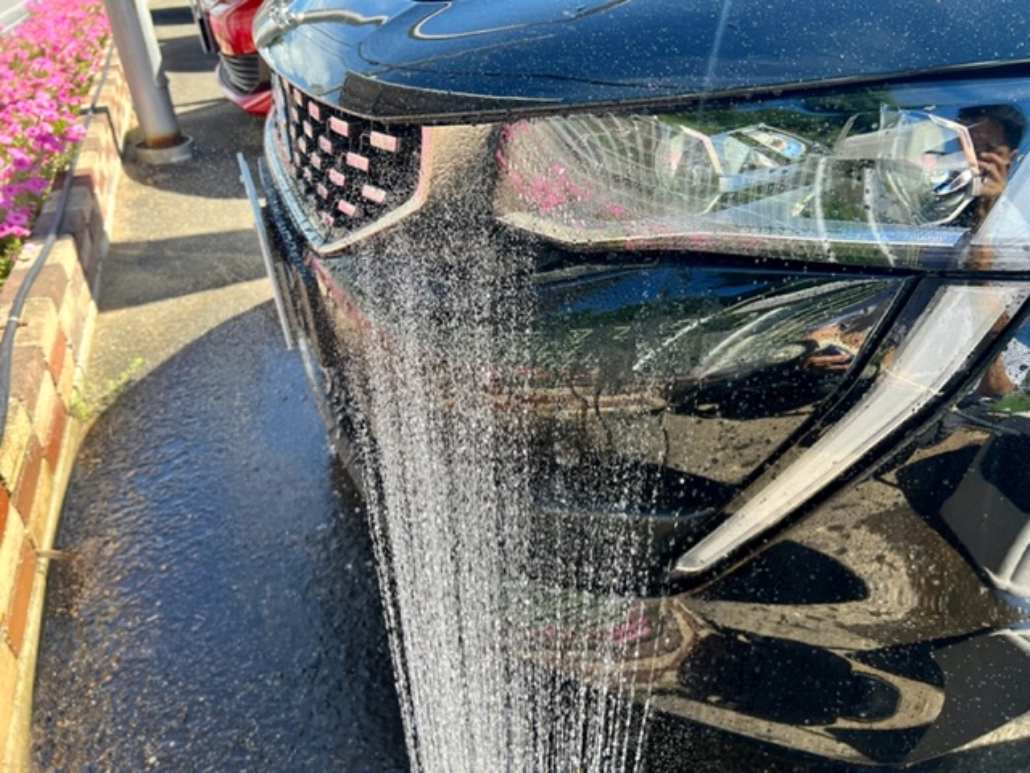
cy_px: 386
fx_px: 774
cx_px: 515
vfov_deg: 53.1
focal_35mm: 26
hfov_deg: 67.3
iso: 50
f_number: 1.5
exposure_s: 1/552
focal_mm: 5.7
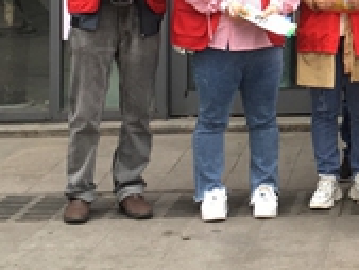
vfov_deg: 13.0
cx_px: 433
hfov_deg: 17.1
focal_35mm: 110
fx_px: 1142
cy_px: -98
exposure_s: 1/50
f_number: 2.2
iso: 32
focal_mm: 4.15
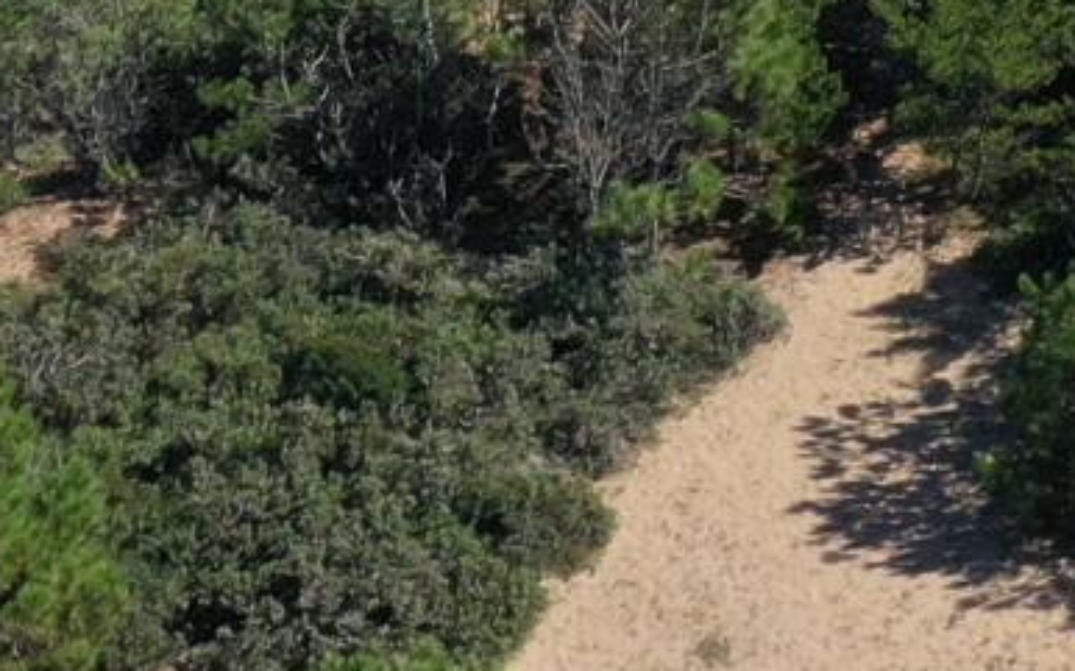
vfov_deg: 5.4
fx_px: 6502
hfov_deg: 9.2
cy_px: -1556
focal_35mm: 222
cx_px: 1696
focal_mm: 10.26
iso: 100
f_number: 6.3
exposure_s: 1/500
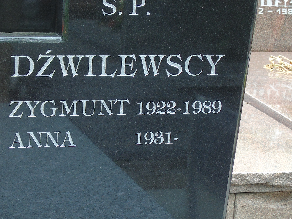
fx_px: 1004
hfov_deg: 16.5
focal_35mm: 119
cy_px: 132
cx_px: 101
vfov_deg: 12.4
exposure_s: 1/40
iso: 80
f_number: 4.5
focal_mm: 11
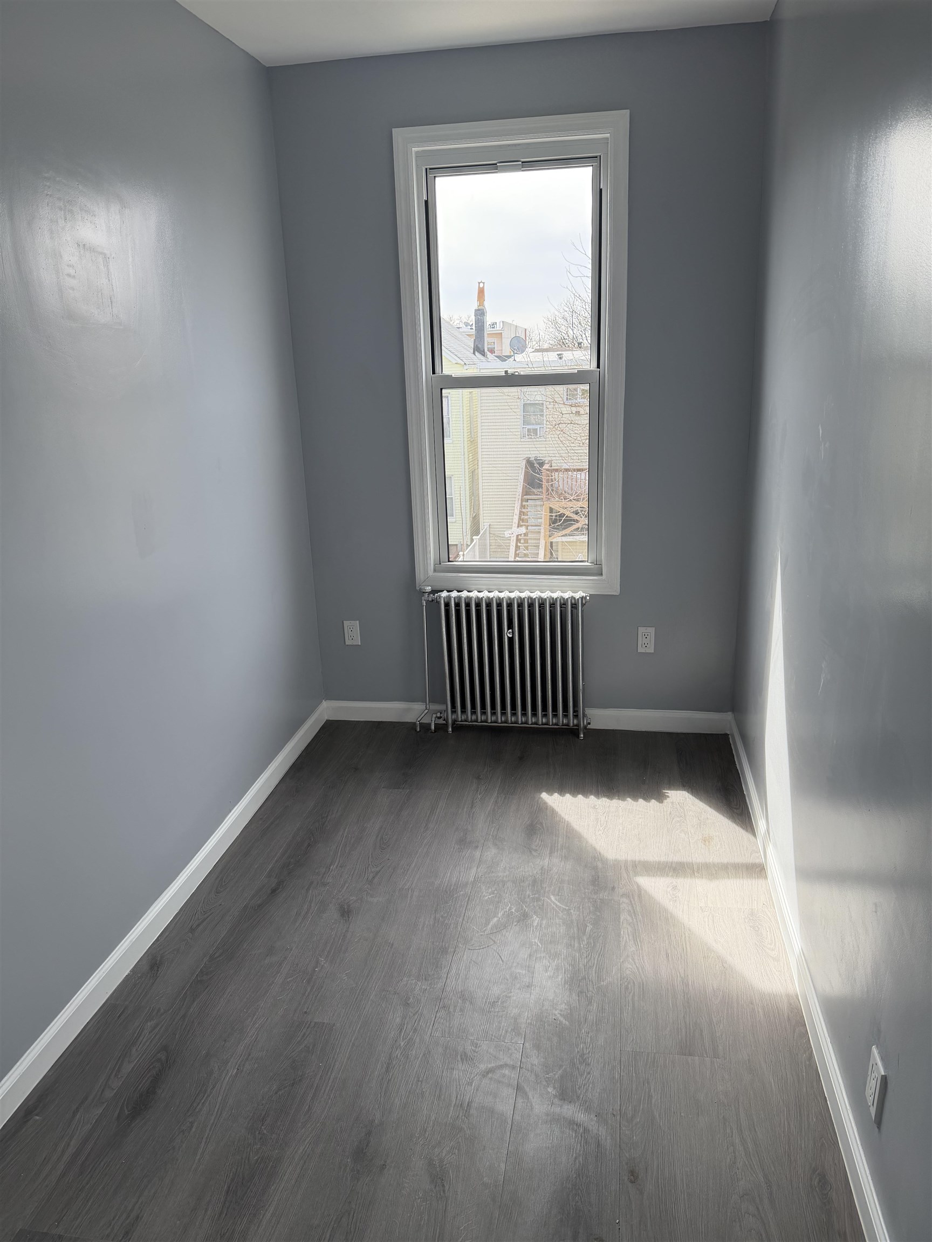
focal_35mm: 24
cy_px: 621
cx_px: 466
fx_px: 862
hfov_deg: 56.8
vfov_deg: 71.6
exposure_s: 1/627
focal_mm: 6.76
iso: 100
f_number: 1.78
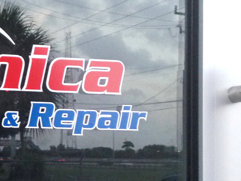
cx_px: -32
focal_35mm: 111
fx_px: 773
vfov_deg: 13.3
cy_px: 153
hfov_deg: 17.1
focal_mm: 4.12
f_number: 2.4
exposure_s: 1/20
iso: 80
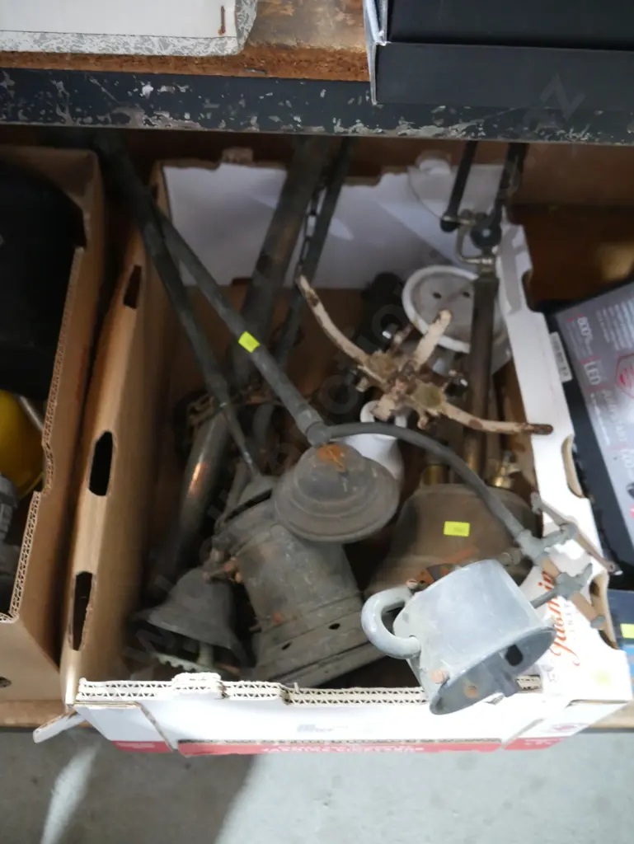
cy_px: 422
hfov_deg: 46.8
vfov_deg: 59.9
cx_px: 317
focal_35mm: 30
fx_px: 732
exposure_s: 1/50
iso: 3200
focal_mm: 15
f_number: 3.6
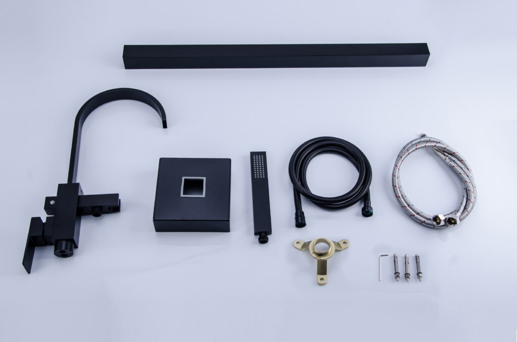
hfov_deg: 49.6
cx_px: 258
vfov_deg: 34.1
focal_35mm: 39
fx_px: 559
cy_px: 171
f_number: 9
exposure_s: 1/160
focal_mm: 26
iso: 100
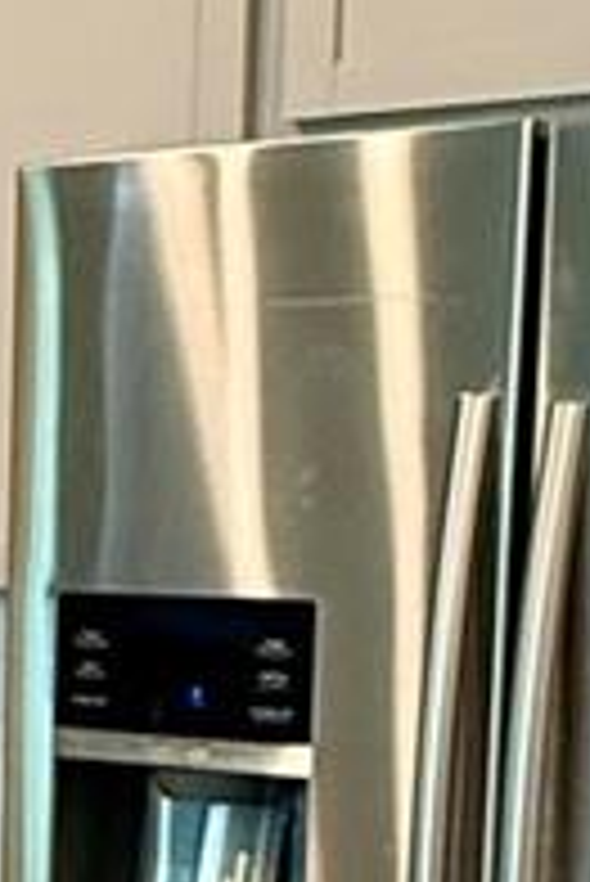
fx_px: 2797
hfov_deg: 11.2
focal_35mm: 114
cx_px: -491
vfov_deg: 17.4
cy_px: 922
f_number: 2.2
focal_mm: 2.22
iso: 320
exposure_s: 1/60
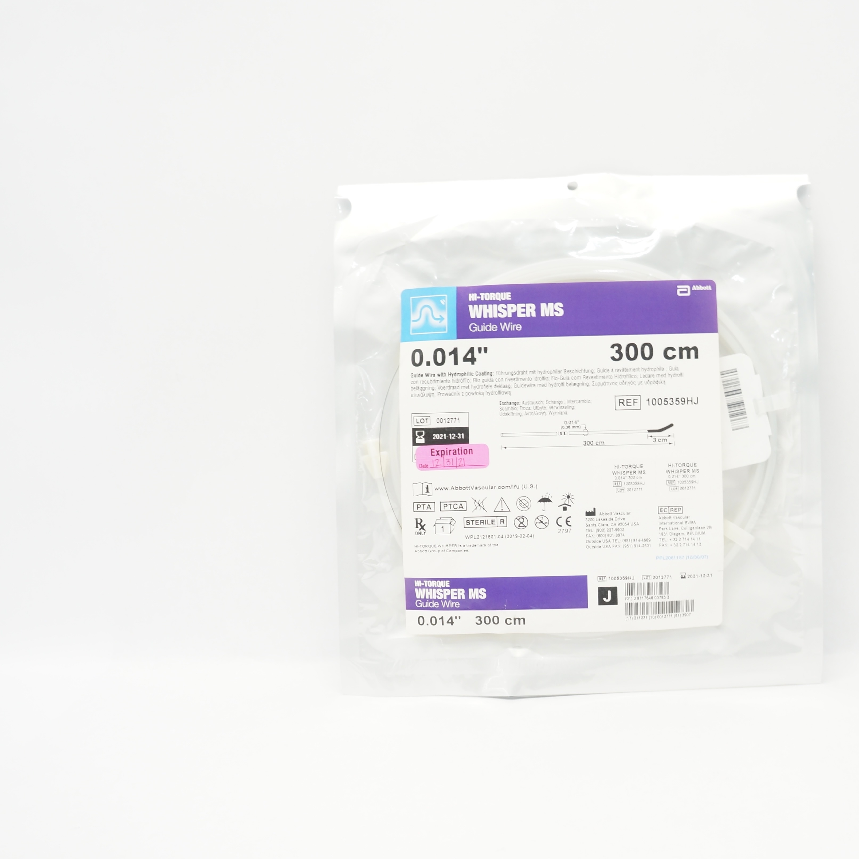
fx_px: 983
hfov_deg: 46.4
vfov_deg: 47.2
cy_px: 425
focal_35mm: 35
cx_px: 578
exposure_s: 1/60
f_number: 4
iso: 400
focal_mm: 18
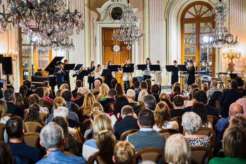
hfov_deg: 39.6
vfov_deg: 27.0
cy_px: 82
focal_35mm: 50
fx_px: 342
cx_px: 123
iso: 12800
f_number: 3.2
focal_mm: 50
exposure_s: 1/400
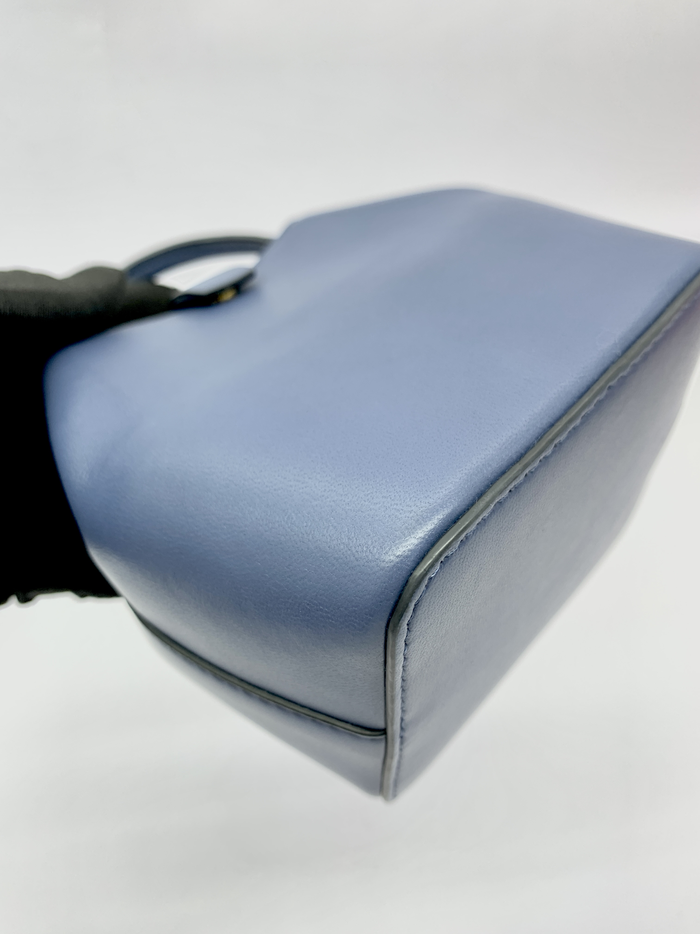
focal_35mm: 26
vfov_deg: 67.3
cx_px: 350
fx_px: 701
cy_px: 467
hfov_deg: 53.1
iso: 64
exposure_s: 1/100
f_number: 1.8
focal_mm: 4.25
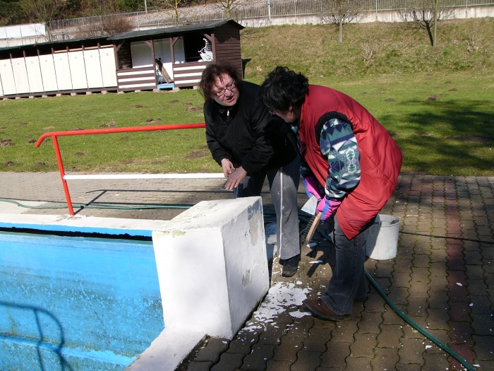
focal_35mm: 36
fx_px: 514
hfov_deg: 51.4
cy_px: 186
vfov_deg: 39.7
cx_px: 247
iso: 50
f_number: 3.7
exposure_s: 1/640
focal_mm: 6
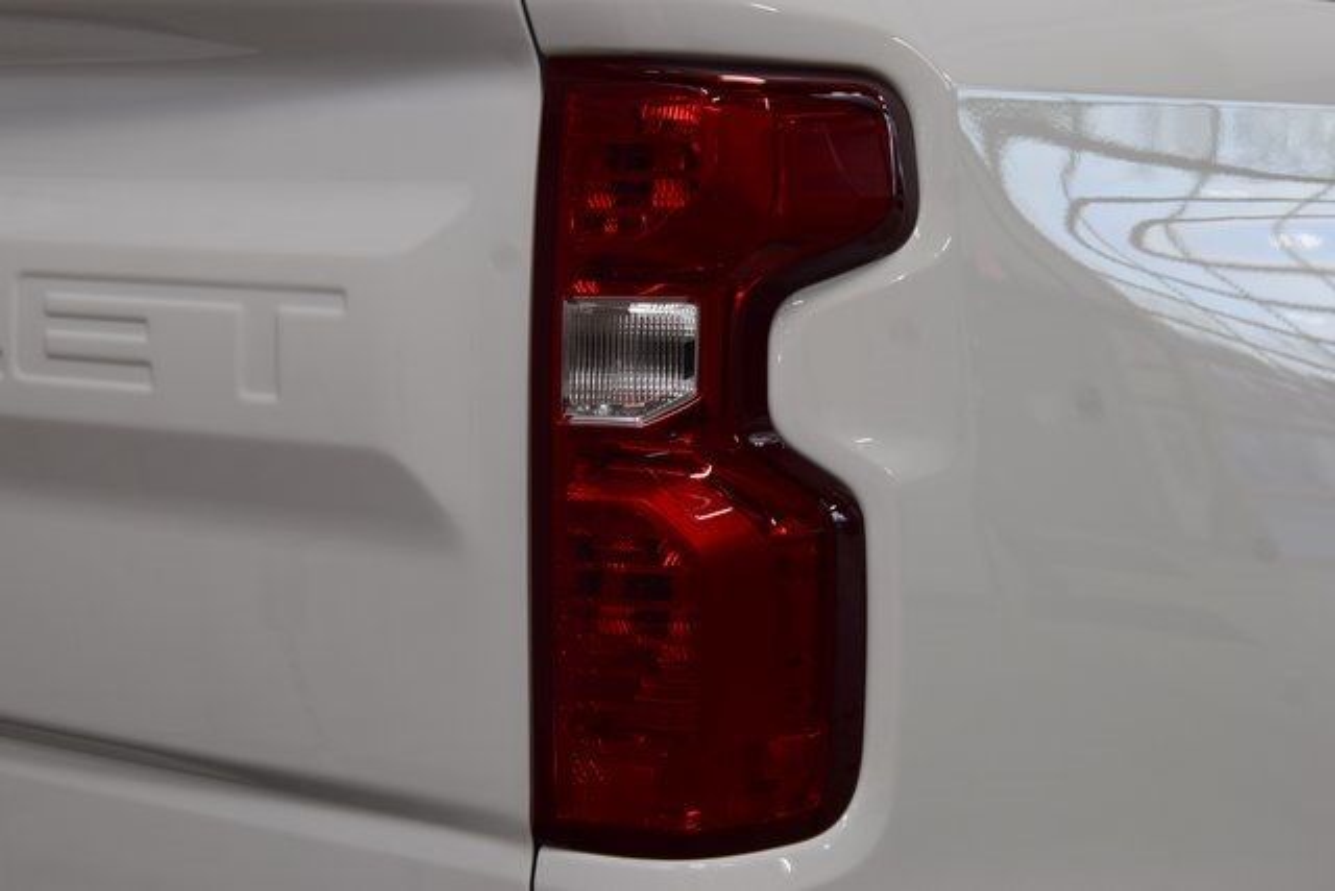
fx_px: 2782
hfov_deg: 27.0
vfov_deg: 18.2
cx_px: 668
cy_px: 446
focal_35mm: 75
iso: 400
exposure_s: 1/25
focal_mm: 50
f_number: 7.1
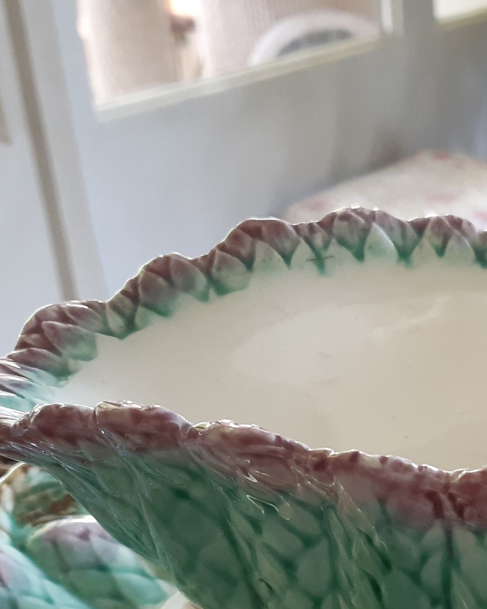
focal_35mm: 66
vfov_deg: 27.4
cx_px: 551
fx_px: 1189
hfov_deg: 21.8
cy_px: 574
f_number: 1.7
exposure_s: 1/50
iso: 100
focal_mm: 3.92
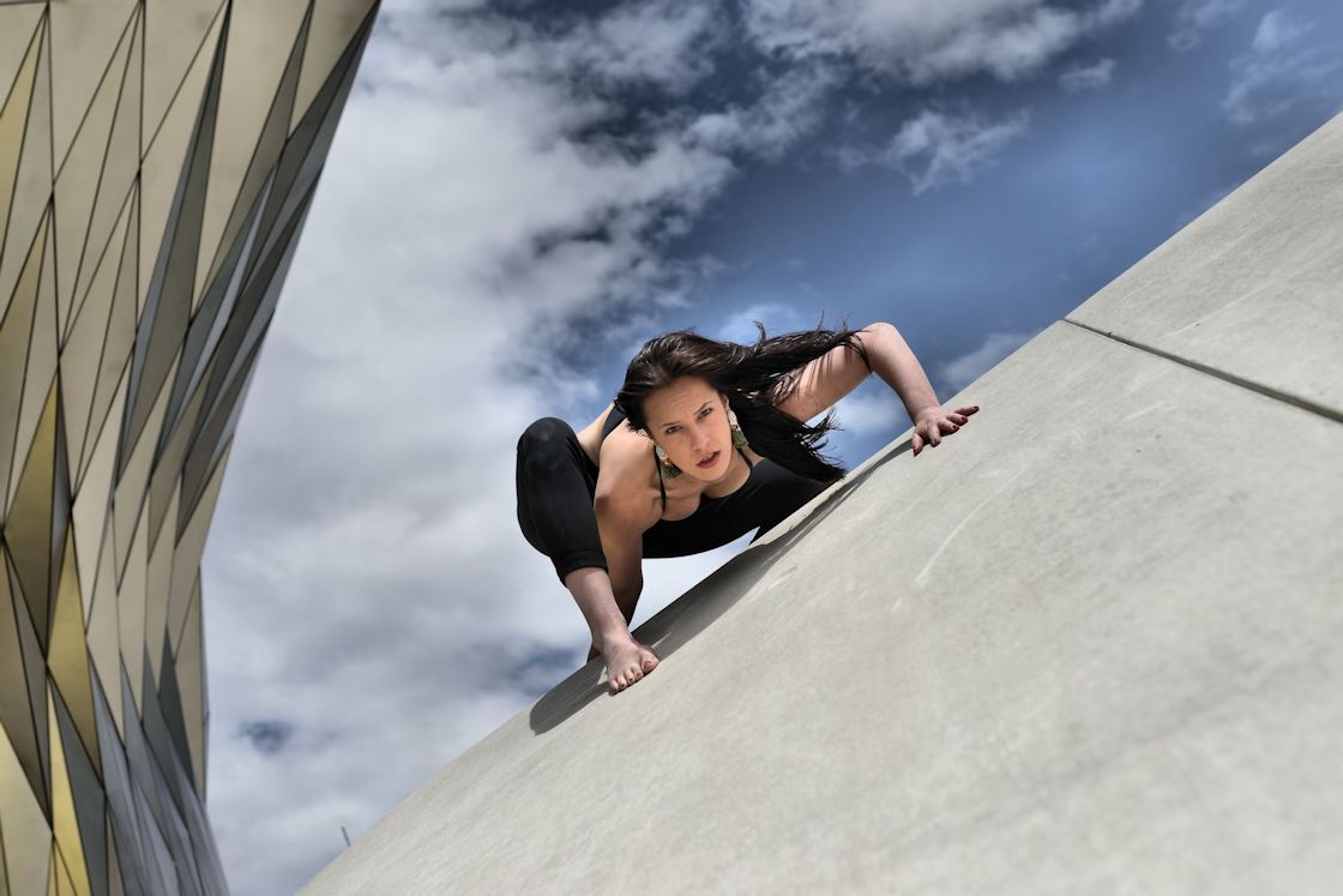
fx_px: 1306
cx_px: 672
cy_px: 448
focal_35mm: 35
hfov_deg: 54.4
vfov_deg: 37.9
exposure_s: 1/8000
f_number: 4.5
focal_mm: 35
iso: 500
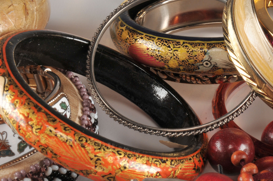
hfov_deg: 15.0
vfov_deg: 10.0
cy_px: 69
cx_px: 187
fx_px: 1036
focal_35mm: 137
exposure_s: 1/250
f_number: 22
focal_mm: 55
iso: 160
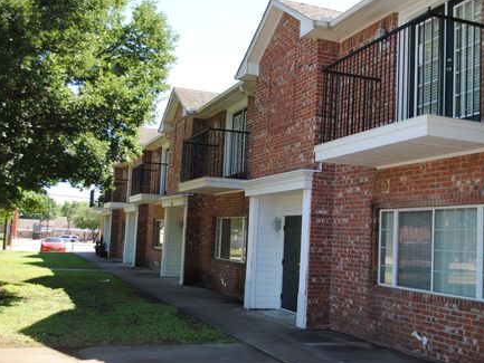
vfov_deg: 36.0
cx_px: 258
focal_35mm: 40
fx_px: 559
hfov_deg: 46.8
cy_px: 180
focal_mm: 24
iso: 100
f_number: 4
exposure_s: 1/160
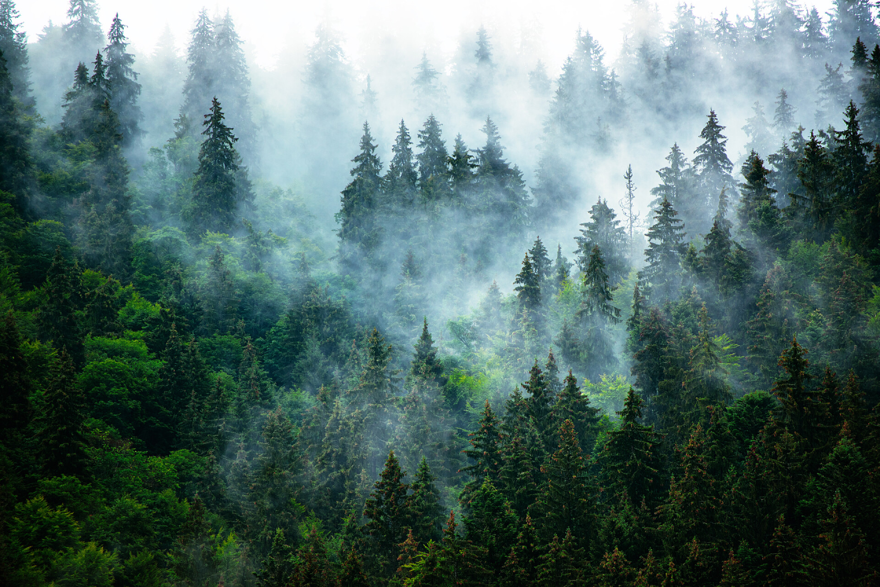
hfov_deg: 8.2
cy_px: 294
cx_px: 440
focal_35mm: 250
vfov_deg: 5.5
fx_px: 6112
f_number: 5.6
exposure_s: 1/160
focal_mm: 250
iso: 100
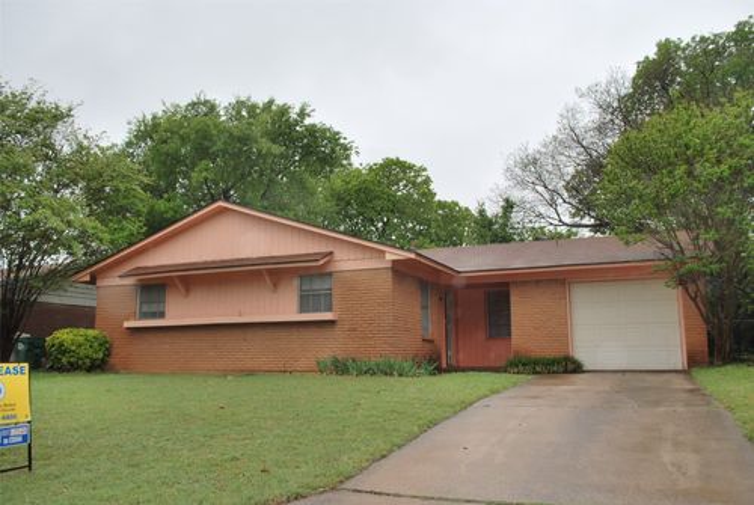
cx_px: 377
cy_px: 252
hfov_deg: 61.9
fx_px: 629
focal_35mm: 30
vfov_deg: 43.7
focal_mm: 20
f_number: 5.6
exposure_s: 1/200
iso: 100
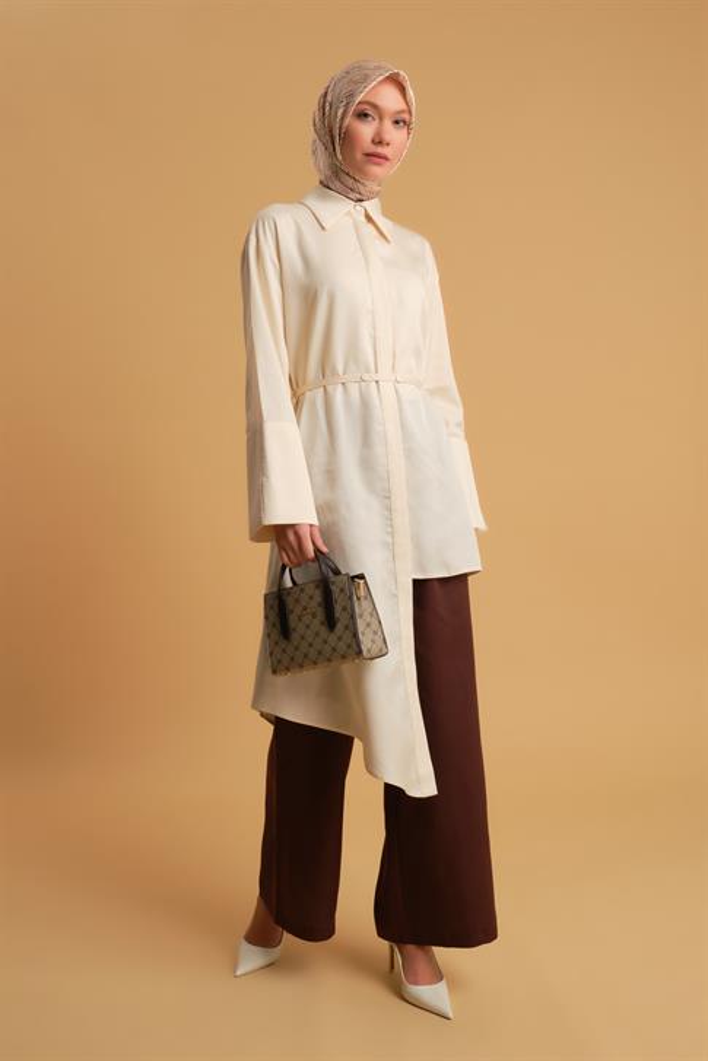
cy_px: 530
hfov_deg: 37.9
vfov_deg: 54.4
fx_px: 1032
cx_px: 354
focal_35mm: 35
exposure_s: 1/125
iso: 125
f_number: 10
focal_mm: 23.4
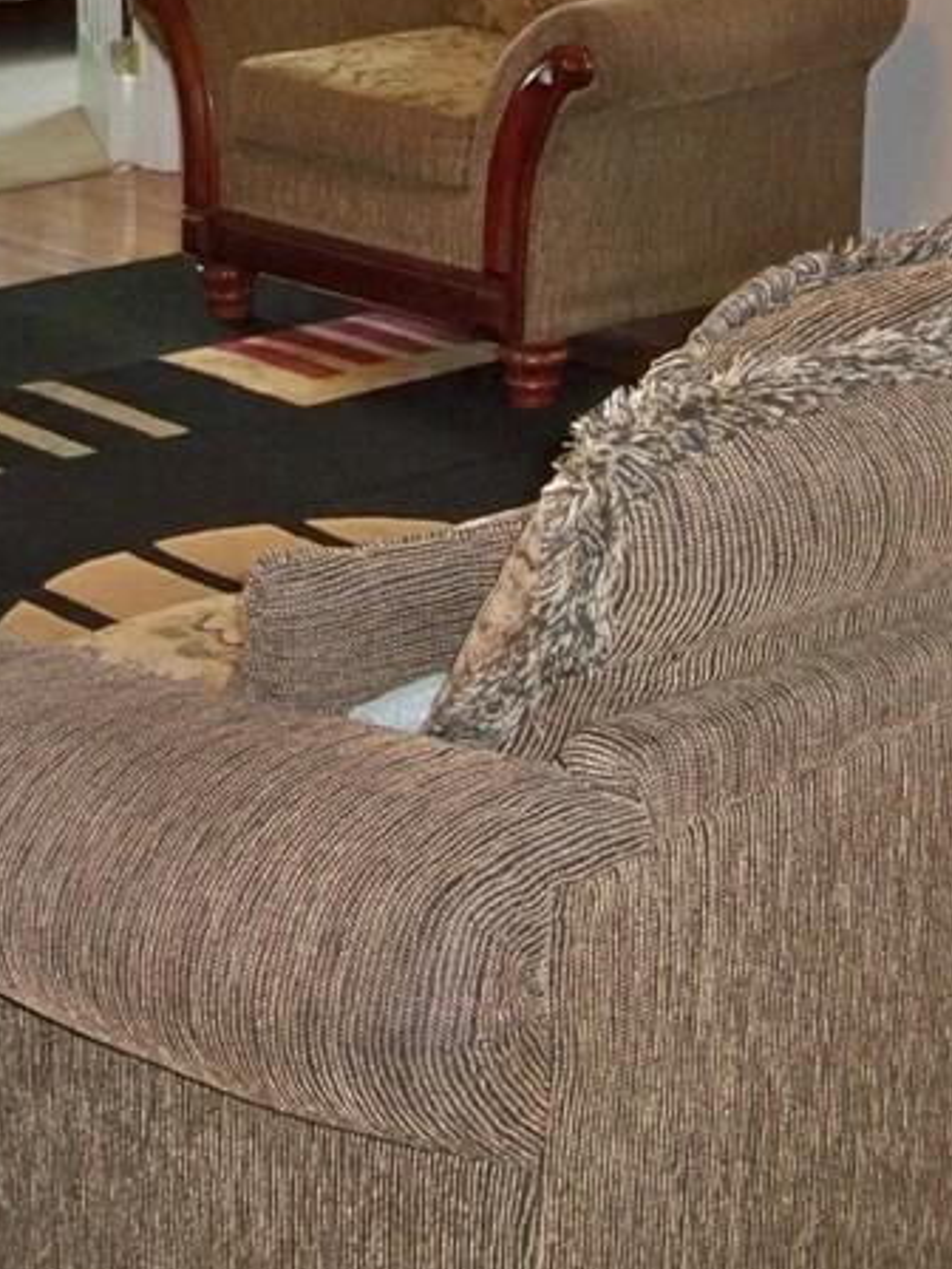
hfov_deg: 18.4
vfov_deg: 24.1
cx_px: 385
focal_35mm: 80
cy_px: 272
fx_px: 2934
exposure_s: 1/30
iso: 200
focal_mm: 6.2
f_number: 3.5
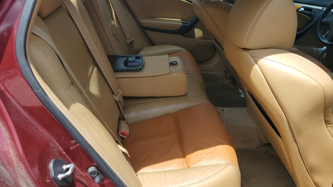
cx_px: 168
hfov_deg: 66.1
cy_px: 72
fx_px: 256
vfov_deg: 39.9
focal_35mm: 29
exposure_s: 1/1667
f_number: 1.5
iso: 50
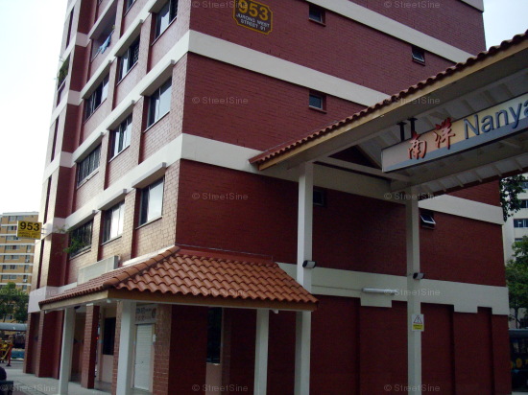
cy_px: 198
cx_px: 264
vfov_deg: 38.6
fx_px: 564
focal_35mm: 37
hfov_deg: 50.2
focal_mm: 6.2
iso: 160
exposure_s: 1/100
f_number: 2.8
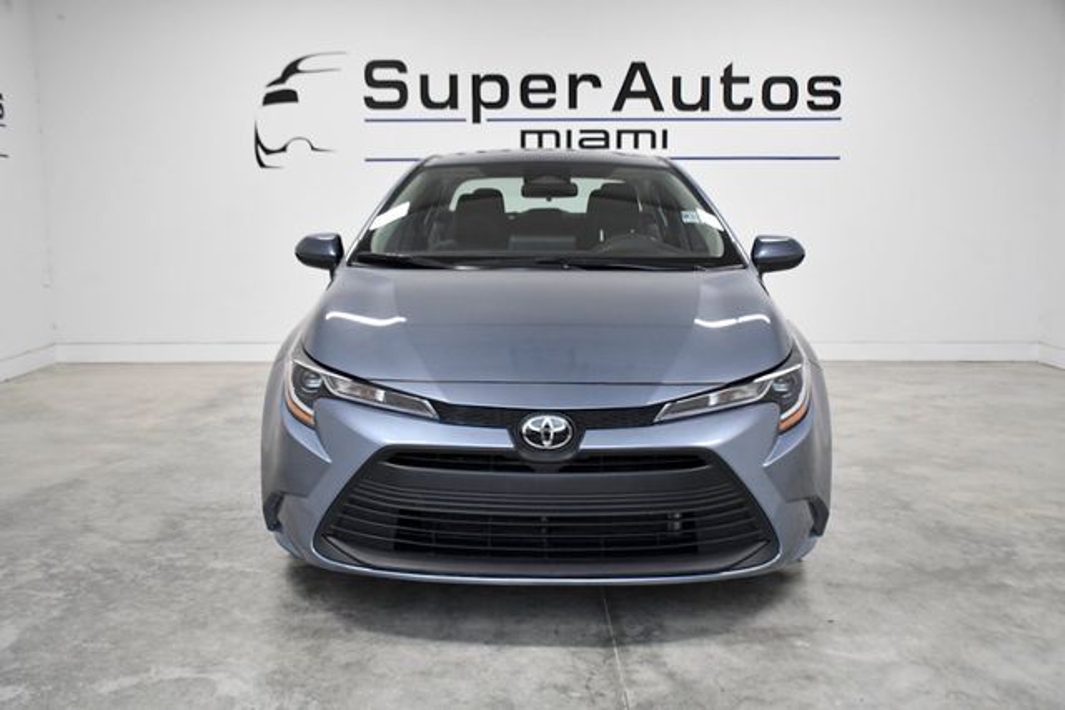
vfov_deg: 38.9
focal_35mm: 34
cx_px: 532
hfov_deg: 55.8
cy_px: 355
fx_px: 1006
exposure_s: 1/1000
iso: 2500
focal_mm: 23
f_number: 3.8
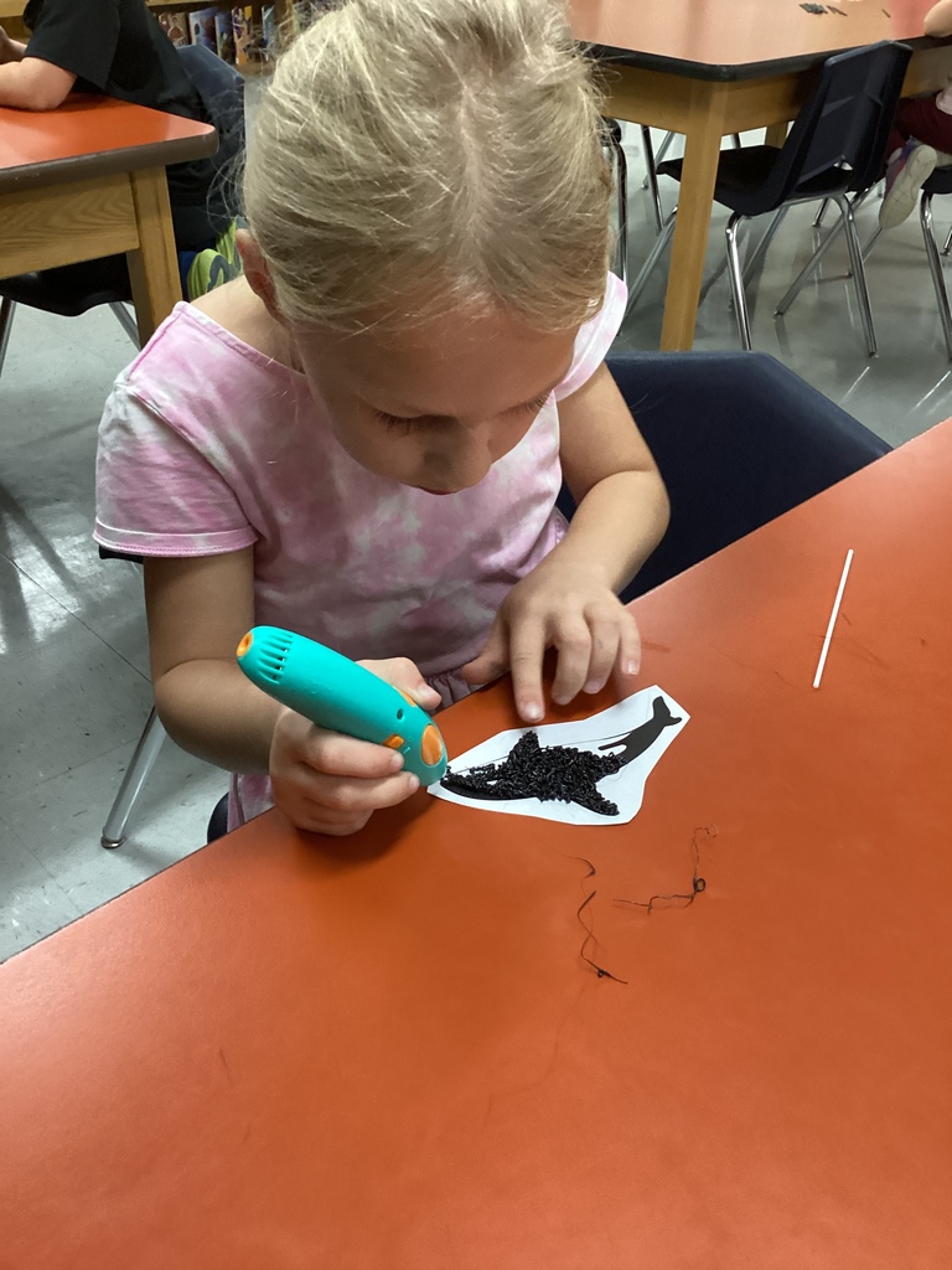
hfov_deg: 45.4
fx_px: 1137
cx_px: 476
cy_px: 635
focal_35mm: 31
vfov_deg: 58.4
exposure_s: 1/60
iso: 320
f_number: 2.4
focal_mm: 3.3
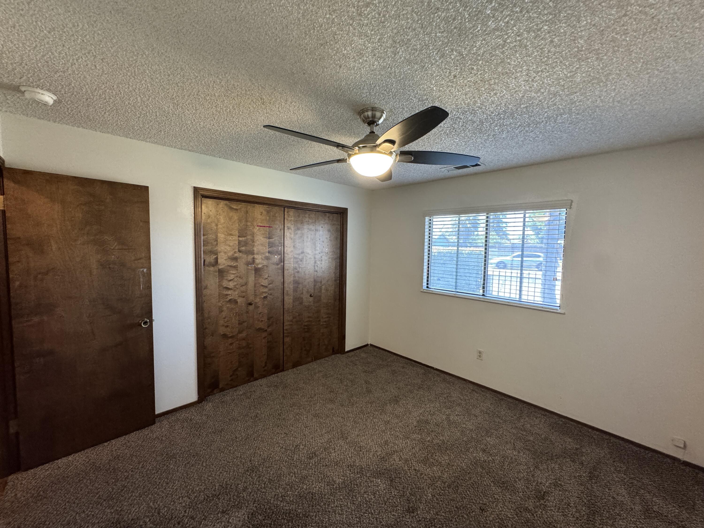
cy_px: 264
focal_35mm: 14
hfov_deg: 102.1
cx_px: 352
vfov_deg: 85.7
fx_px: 285
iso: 400
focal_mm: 2.22
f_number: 2.2
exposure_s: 1/60
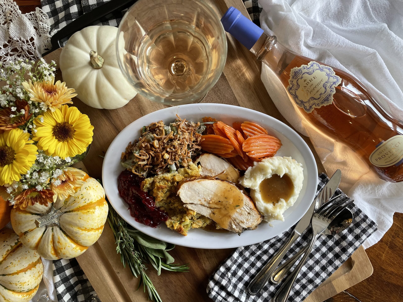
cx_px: 202
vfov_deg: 53.1
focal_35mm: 26
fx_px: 303
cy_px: 151
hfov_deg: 67.3
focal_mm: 4.2
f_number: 1.6
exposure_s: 1/60
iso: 64
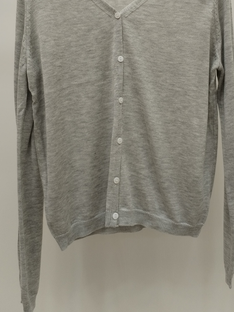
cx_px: 130
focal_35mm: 47
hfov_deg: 30.9
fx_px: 424
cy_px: 74
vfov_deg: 39.2
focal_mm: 4.75
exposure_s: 1/120
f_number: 1.8
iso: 185
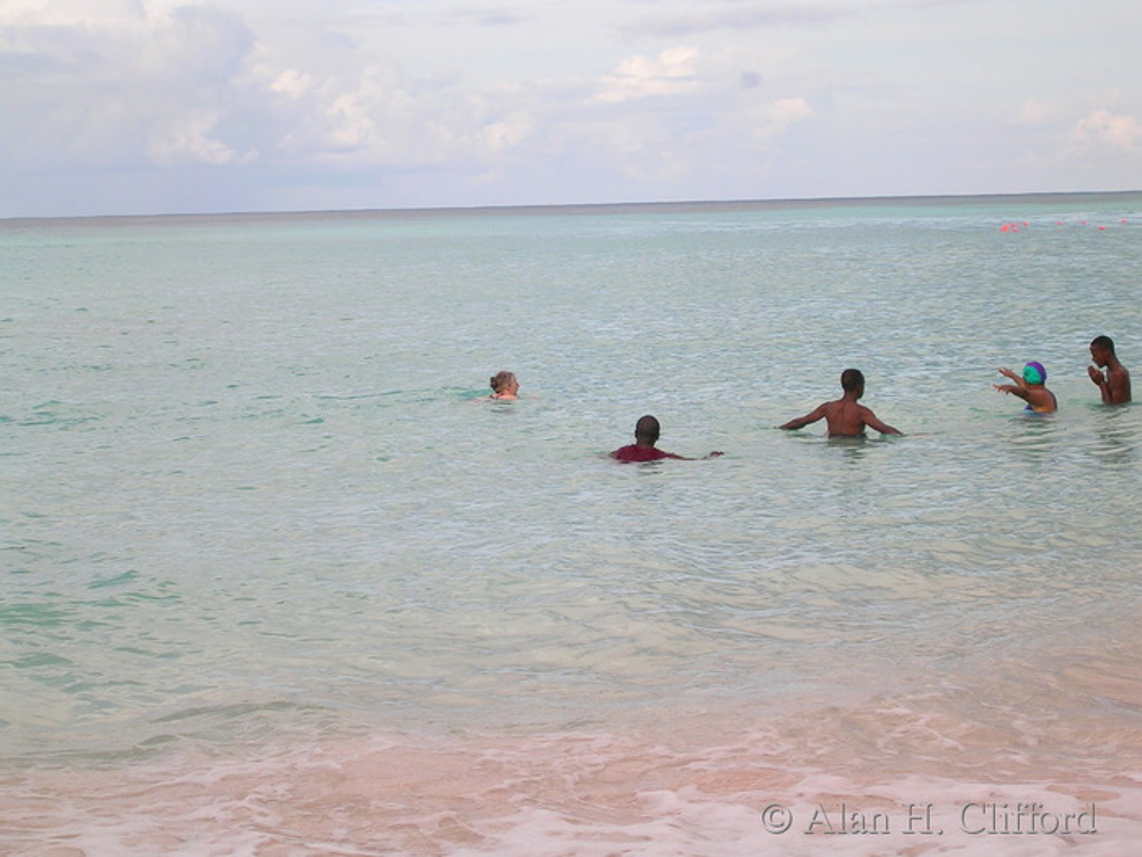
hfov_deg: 18.7
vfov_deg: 14.1
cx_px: 571
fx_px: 3464
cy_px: 428
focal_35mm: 105
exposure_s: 1/362
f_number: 4.9
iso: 50
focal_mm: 16.2
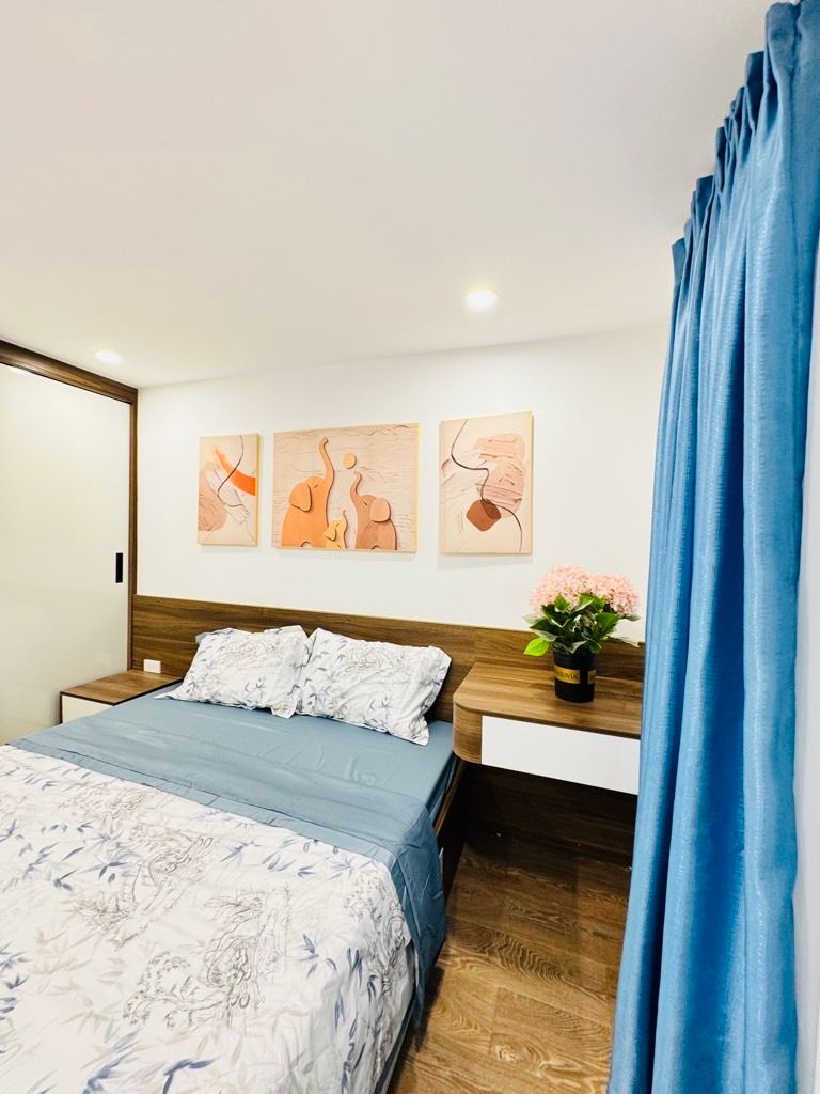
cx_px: 410
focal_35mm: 14
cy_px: 547
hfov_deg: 85.7
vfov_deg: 102.1
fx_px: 442
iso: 200
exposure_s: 1/50
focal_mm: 2.22
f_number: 2.2
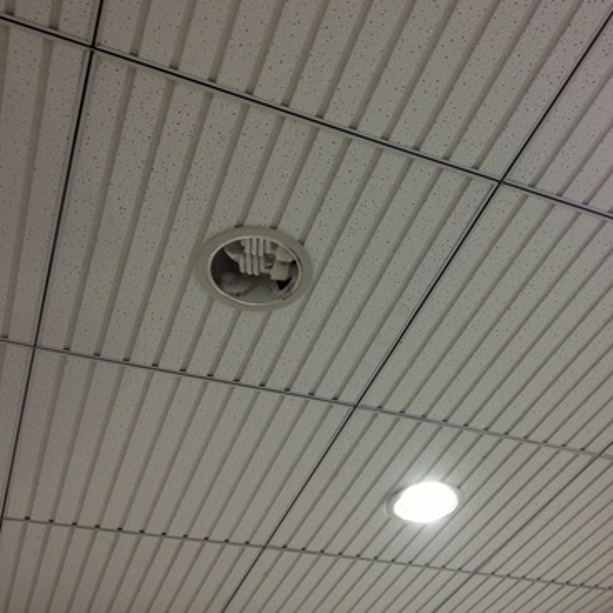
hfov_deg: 39.6
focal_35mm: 42
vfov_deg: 40.0
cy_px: 307
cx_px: 408
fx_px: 841
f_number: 2.4
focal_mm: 4.28
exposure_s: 1/20
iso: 100
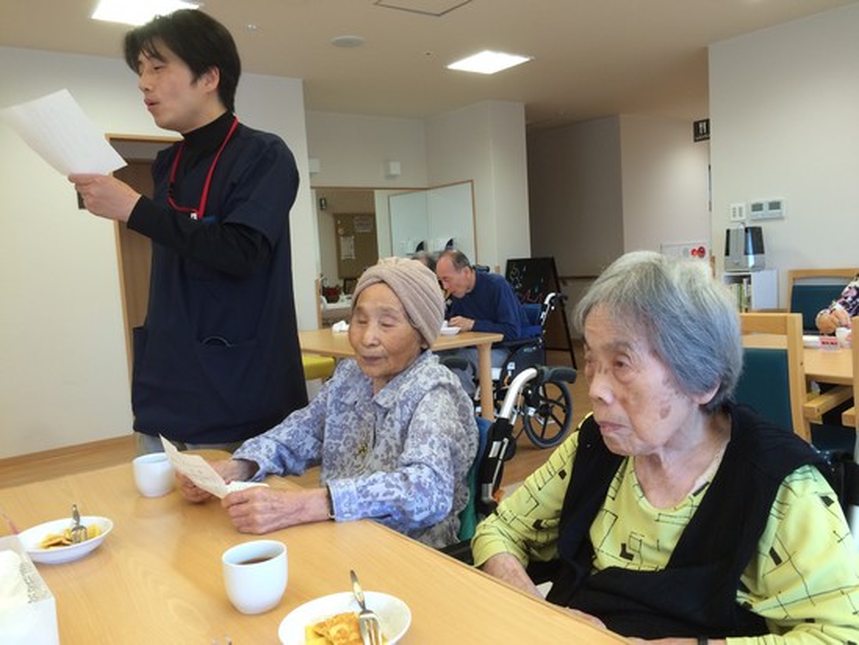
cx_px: 430
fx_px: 720
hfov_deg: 61.6
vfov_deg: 48.2
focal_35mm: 29
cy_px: 322
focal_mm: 4.15
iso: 32
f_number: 2.2
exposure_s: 1/30
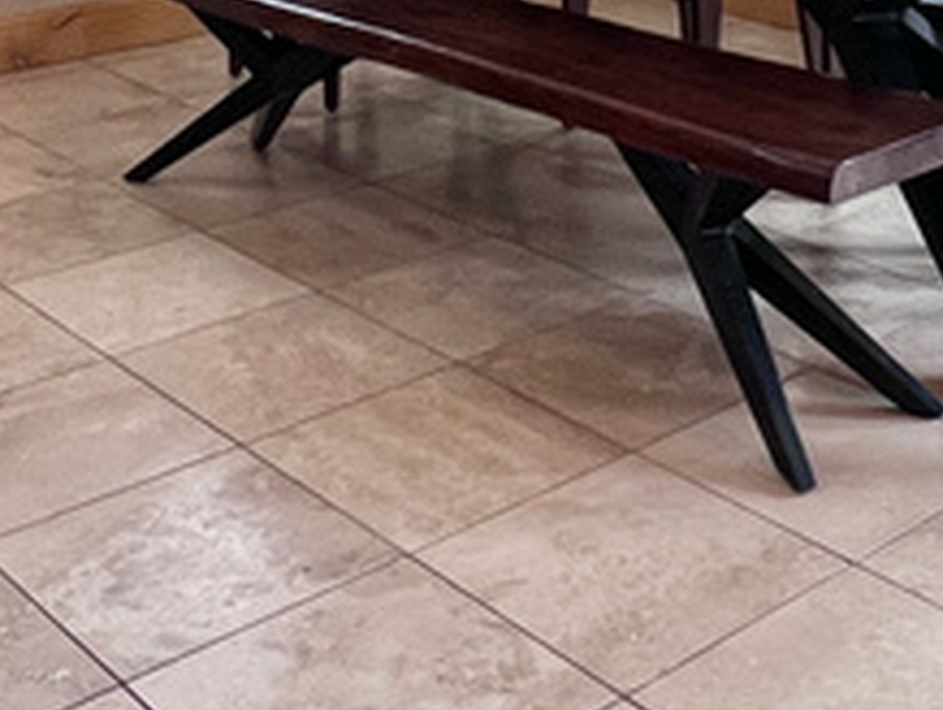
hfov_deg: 31.5
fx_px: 1664
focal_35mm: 61
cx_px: 597
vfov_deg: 19.9
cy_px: -429
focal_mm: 1.57
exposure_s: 1/120
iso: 125
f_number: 1.8
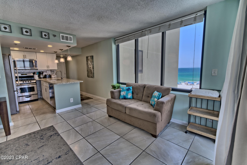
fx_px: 103
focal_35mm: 15
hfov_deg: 100.4
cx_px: 124
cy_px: 82
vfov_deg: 77.4
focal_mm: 15
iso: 800
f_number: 13
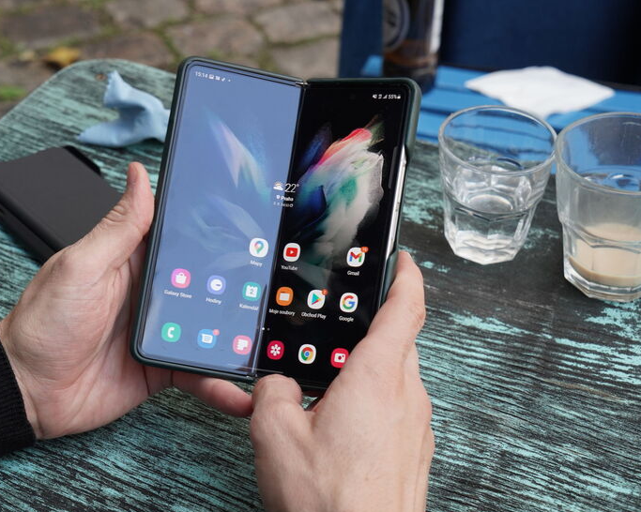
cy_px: 258
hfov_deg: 28.7
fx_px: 1252
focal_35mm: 66
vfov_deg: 23.1
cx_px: 256
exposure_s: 1/160
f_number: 8
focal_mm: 58
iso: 1000
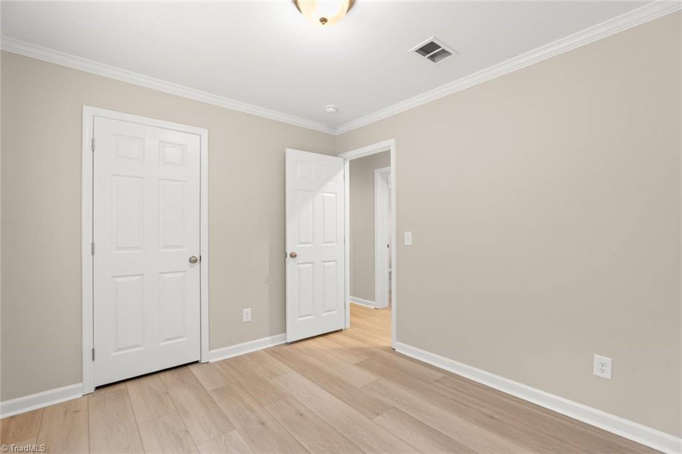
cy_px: 227
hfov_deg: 96.8
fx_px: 303
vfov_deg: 73.7
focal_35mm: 16
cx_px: 341
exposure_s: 1/2.5
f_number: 8
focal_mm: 16
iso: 320
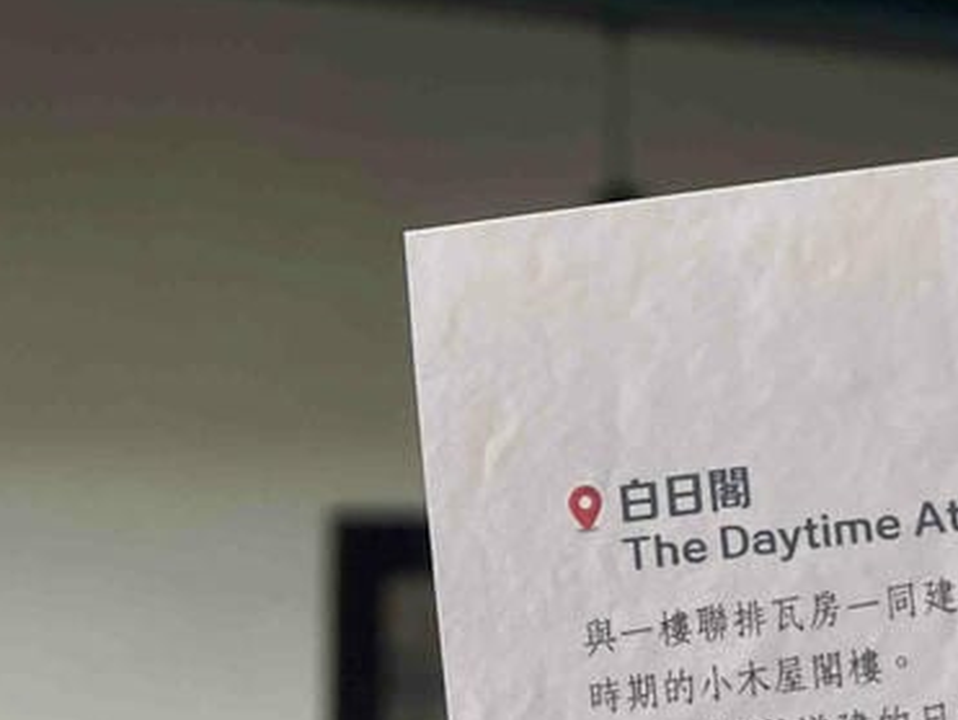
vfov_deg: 17.1
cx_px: 919
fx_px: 2327
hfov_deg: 22.5
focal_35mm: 84
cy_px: -44
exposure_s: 1/1171
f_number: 1.5
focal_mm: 5.7
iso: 50
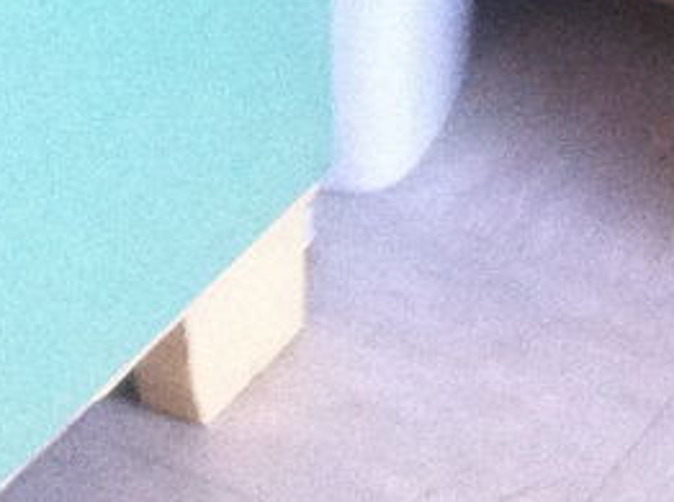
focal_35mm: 214
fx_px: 4155
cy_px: -900
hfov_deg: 9.3
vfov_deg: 6.4
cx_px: 190
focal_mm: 3.85
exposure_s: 1/15
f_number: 2.8
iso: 250
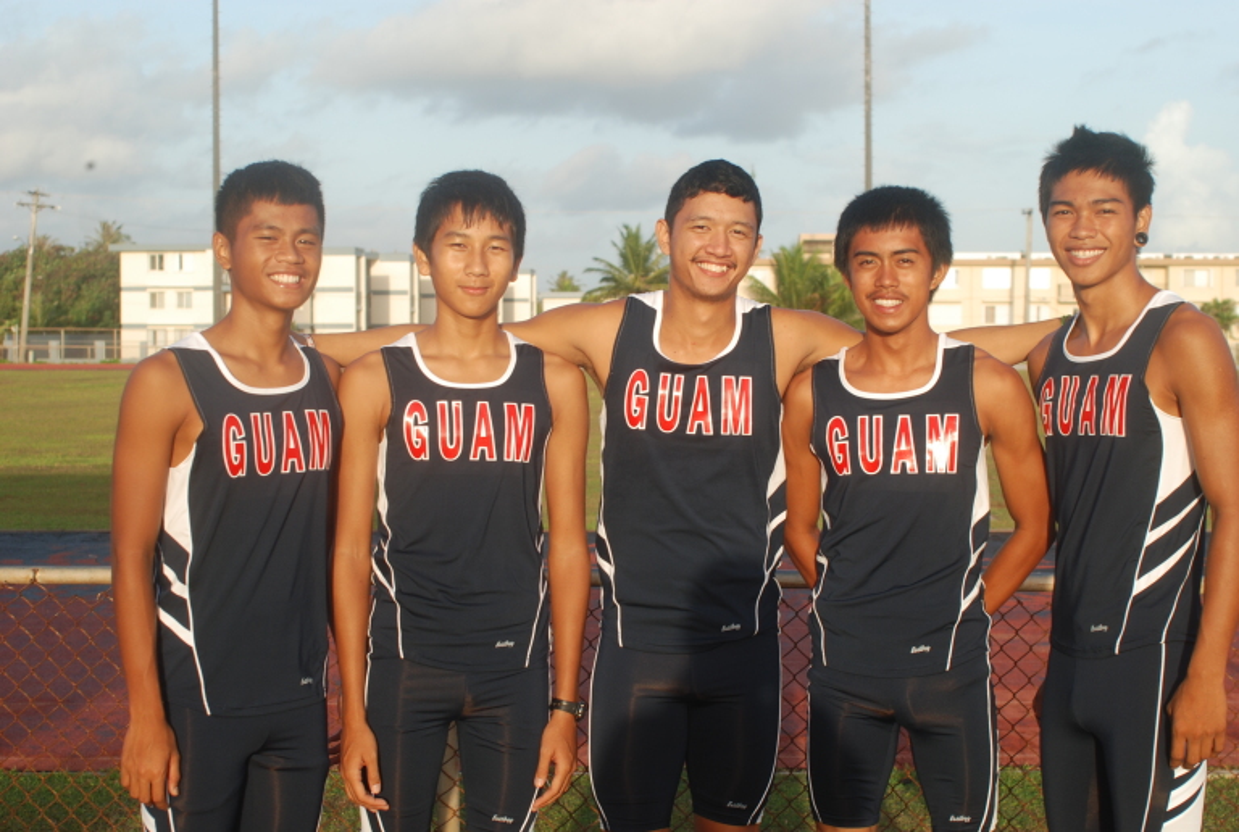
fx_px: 2329
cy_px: 416
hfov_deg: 29.8
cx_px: 620
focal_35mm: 68
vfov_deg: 20.3
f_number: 6.3
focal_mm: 45
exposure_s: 1/160
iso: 100
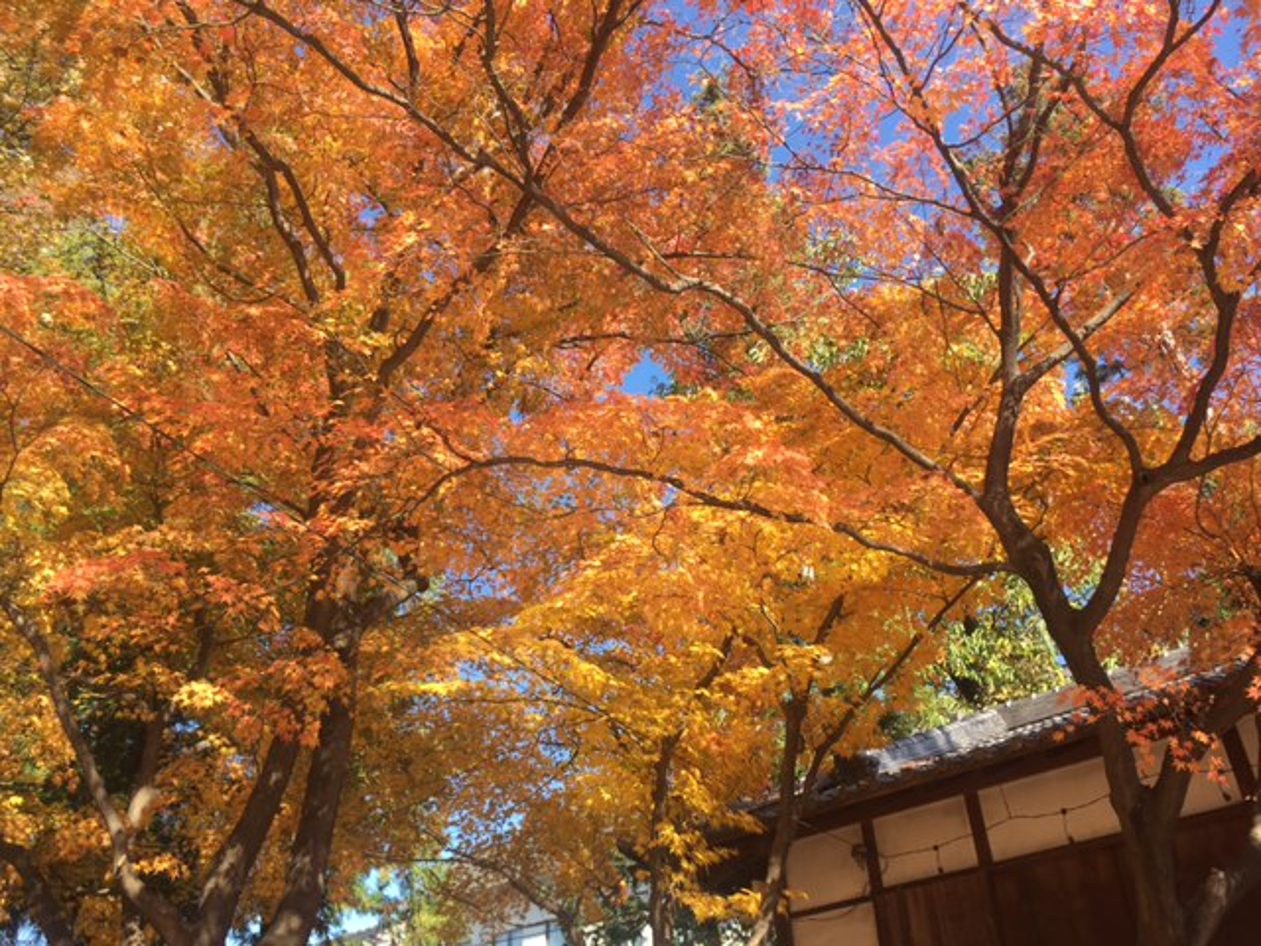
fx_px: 1056
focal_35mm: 29
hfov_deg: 61.7
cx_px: 630
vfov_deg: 48.2
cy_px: 473
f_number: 2.2
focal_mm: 4.15
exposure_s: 1/289
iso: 25
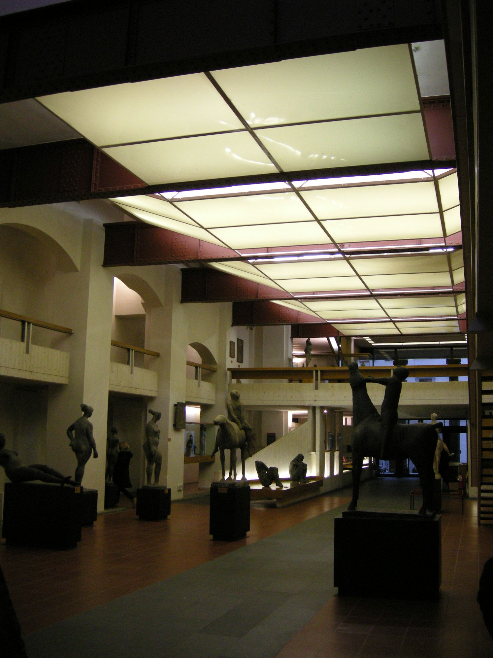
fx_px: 703
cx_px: 251
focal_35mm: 37
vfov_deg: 50.1
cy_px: 338
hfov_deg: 38.7
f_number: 2.7
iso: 292
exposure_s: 1/63.4
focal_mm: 7.5
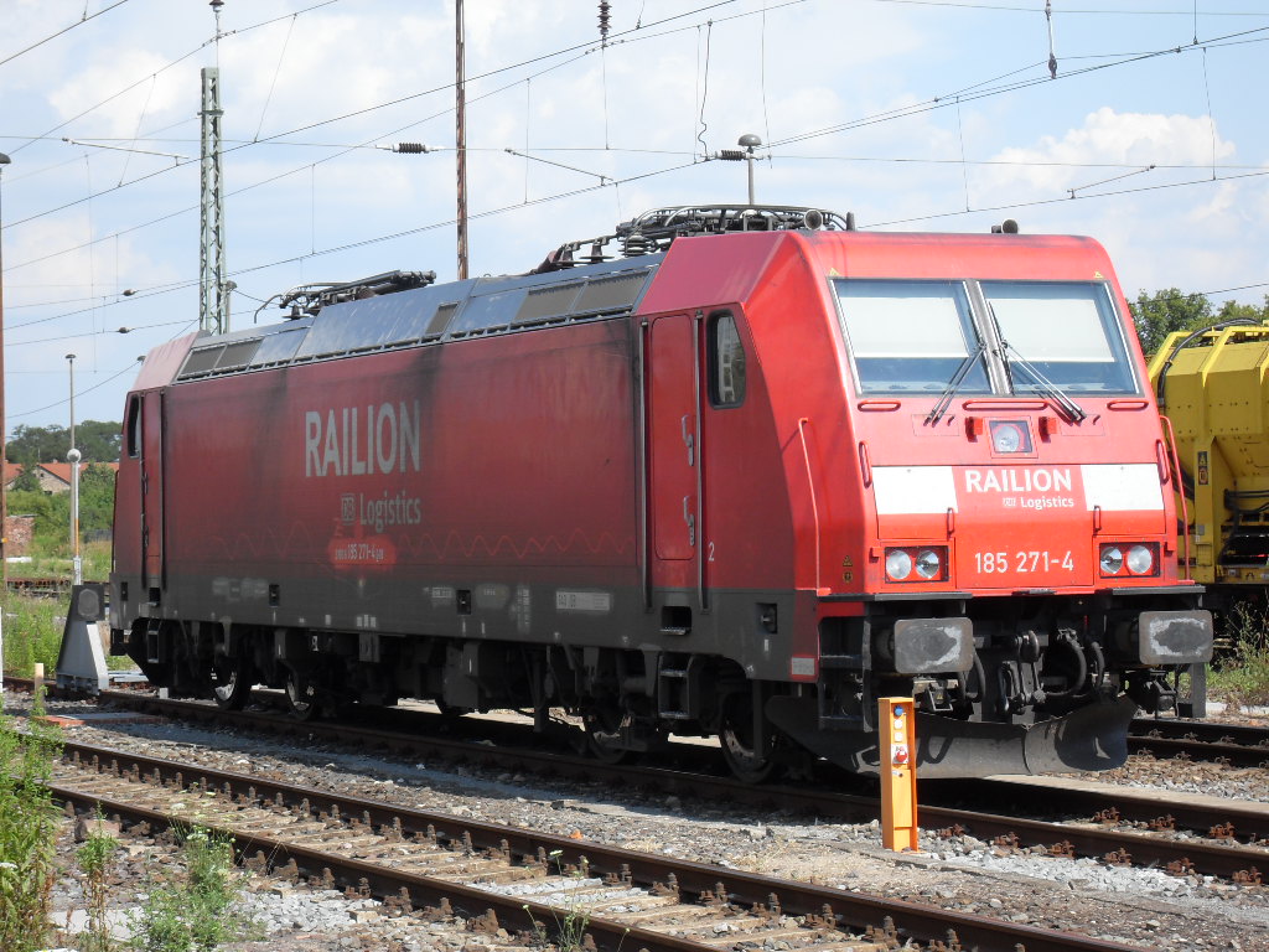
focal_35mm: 102
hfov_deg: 19.3
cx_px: 634
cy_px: 476
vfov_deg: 14.5
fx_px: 3739
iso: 80
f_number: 5.2
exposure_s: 1/250
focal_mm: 18.1
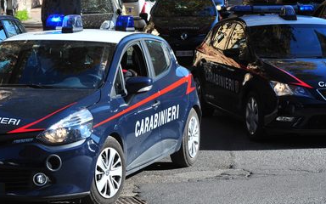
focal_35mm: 136
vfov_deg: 9.6
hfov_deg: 15.4
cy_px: 79
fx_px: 1208
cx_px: 141
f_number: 13
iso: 800
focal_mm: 80
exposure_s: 1/500
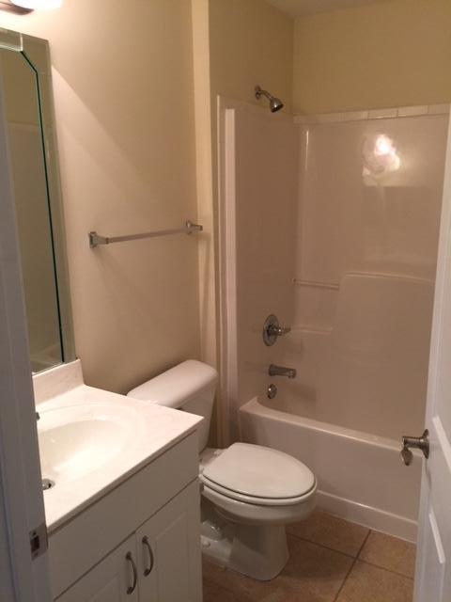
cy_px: 301
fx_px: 504
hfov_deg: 48.2
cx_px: 226
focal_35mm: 29
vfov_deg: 61.7
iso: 40
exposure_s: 1/30
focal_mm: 4.15
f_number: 2.2
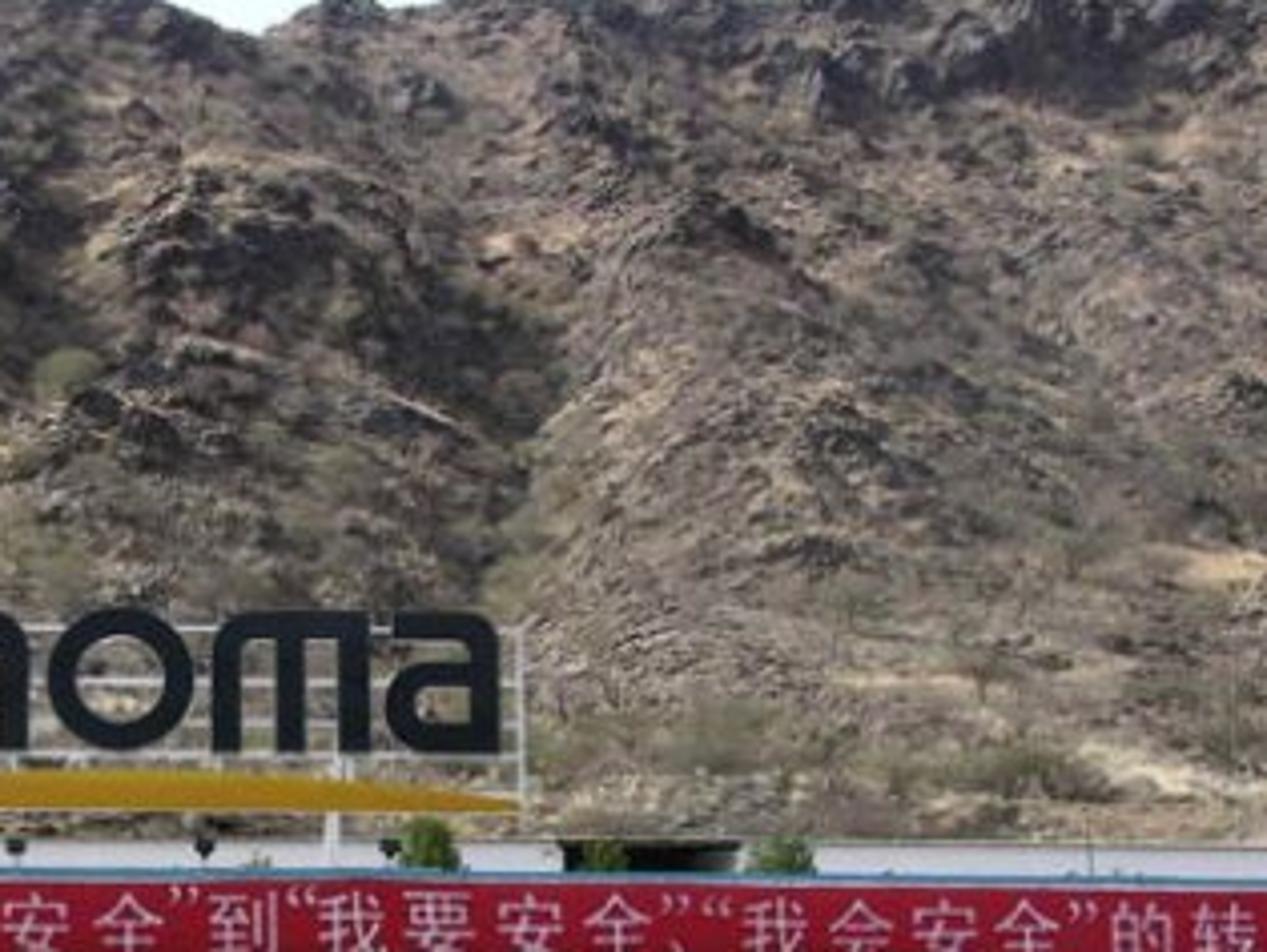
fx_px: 2602
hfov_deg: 26.6
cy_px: 956
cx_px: 181
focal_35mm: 71
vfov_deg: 20.1
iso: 50
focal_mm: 8.9
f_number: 7.1
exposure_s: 1/111
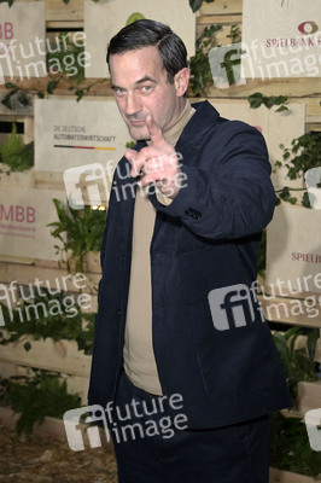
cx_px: 160
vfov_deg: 28.9
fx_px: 938
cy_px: 242
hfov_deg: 19.4
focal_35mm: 70
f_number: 5.6
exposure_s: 1/250
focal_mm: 70
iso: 640
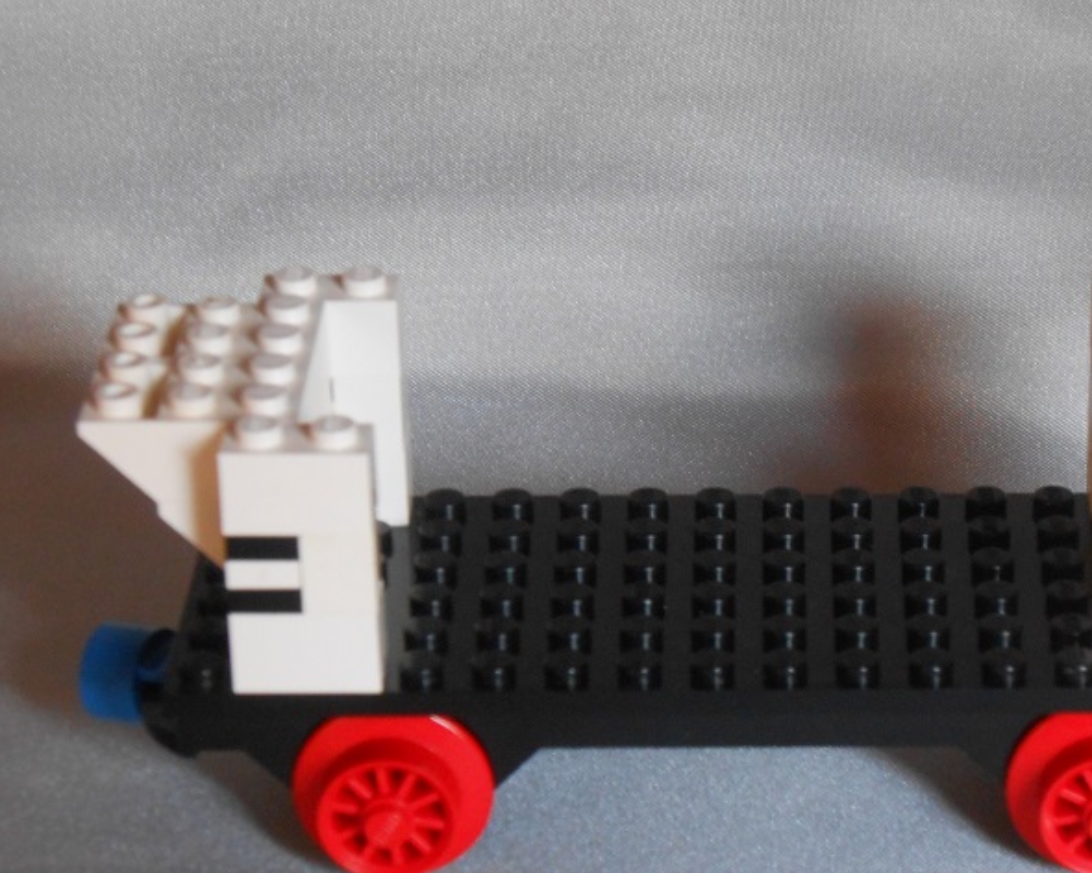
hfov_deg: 13.8
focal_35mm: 139
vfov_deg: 11.1
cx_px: 738
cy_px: 514
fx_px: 4492
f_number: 5
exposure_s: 1/6
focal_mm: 18.7
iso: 400
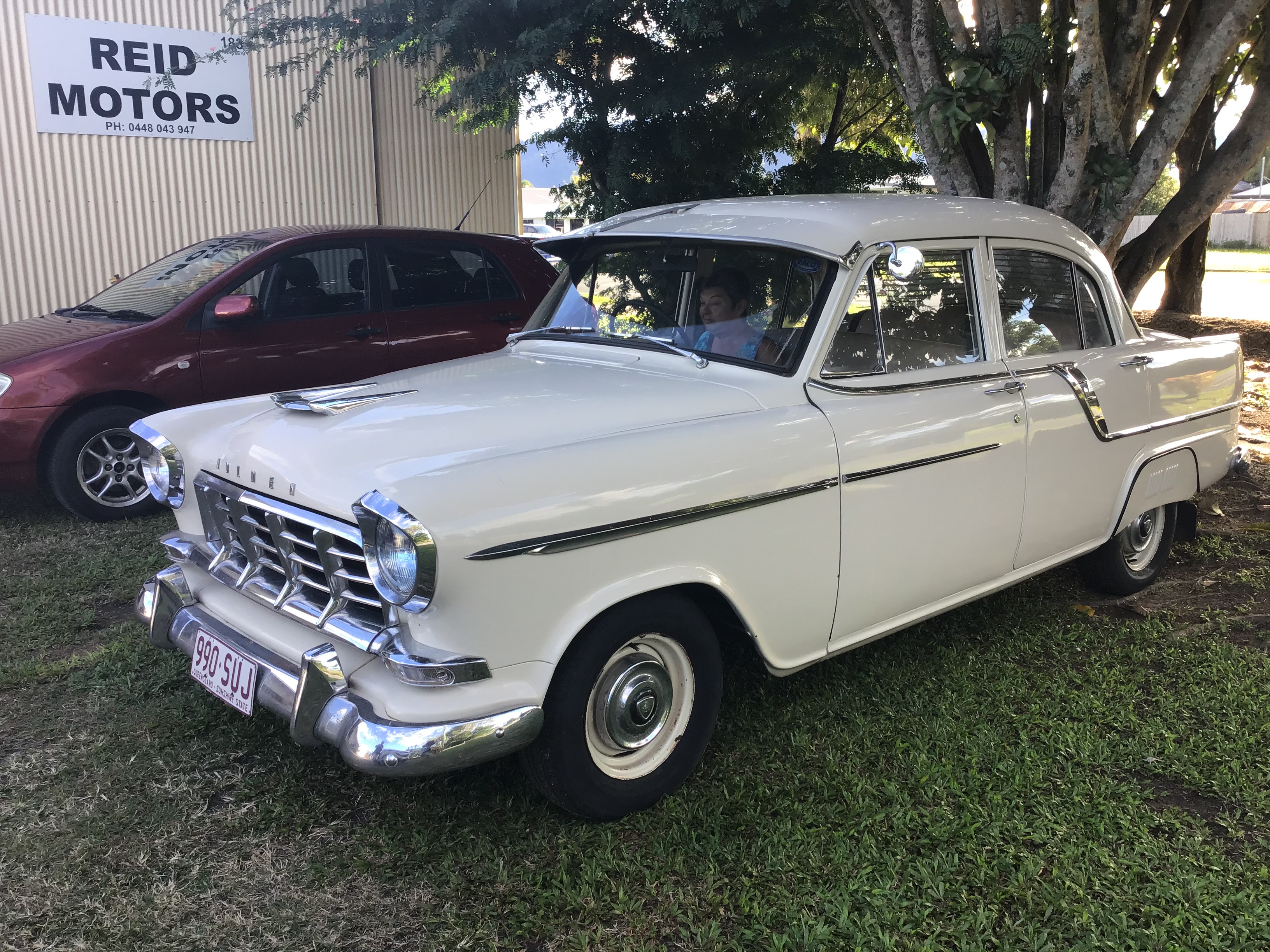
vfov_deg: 45.4
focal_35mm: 31
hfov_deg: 58.4
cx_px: 635
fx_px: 1137
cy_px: 476
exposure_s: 1/106
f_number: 2.4
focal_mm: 3.3
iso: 25
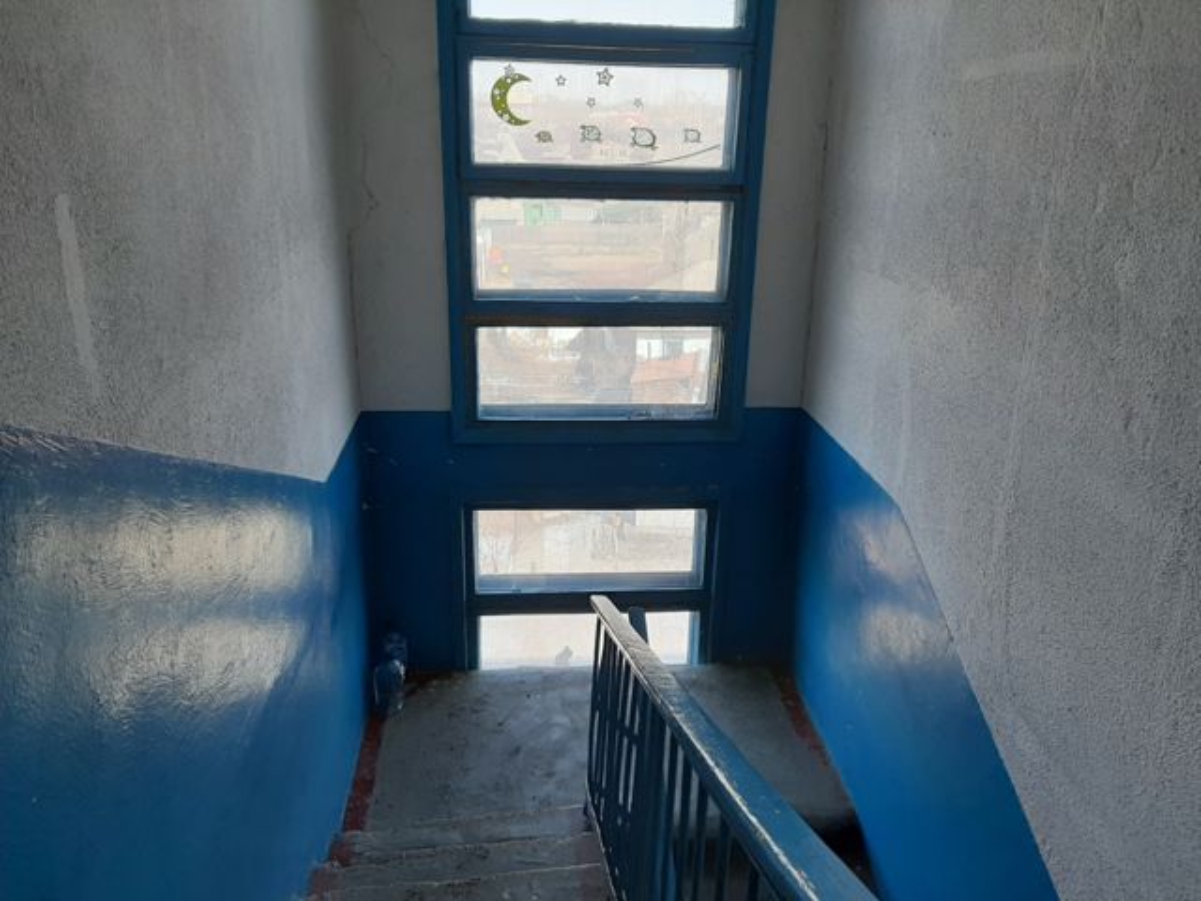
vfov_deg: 53.1
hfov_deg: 67.3
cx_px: 600
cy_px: 450
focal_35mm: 26
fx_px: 902
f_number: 1.7
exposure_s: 1/251
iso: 40
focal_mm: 3.93
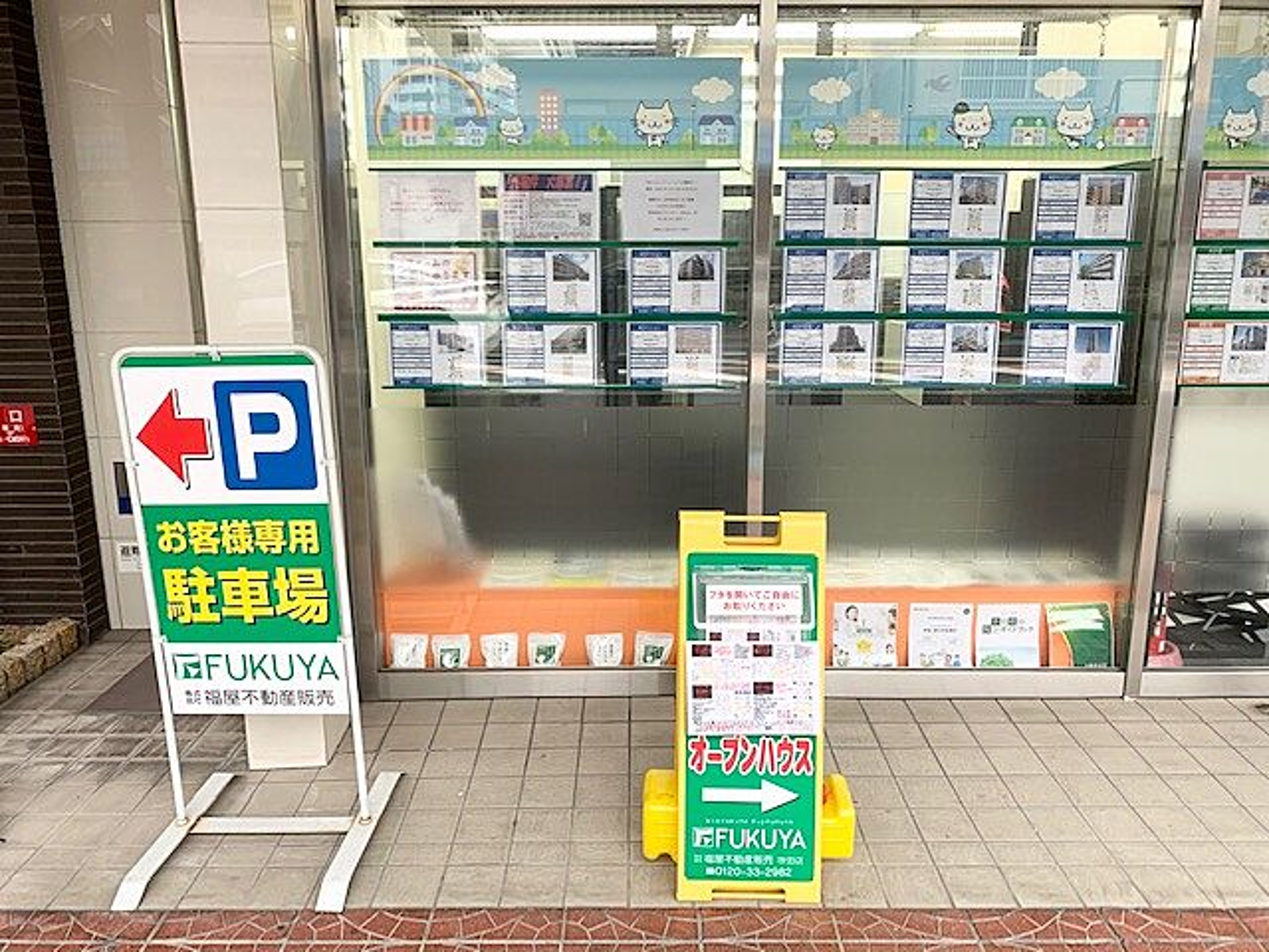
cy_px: 476
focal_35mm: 26
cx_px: 634
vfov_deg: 53.1
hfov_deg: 67.3
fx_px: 953
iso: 50
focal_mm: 4.25
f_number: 1.8
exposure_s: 1/121
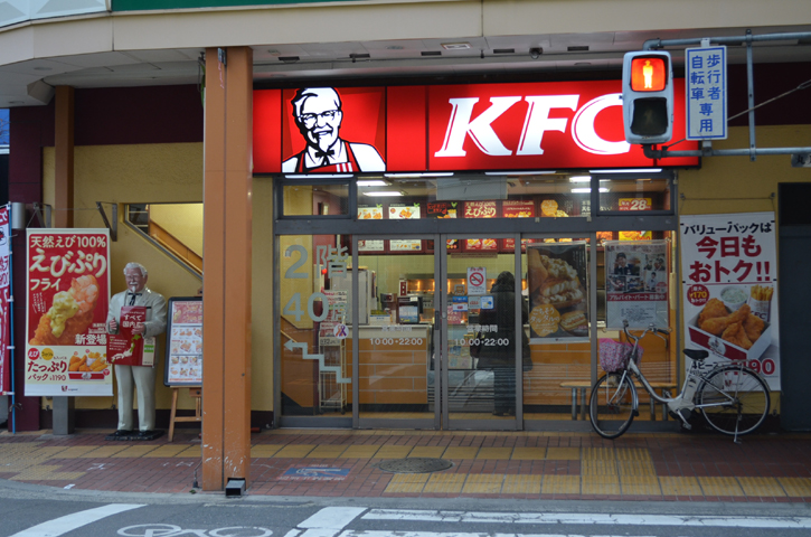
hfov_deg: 37.9
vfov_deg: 25.6
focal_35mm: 52
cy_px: 268
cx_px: 406
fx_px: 1180
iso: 450
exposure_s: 1/60
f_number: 5
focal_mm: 35
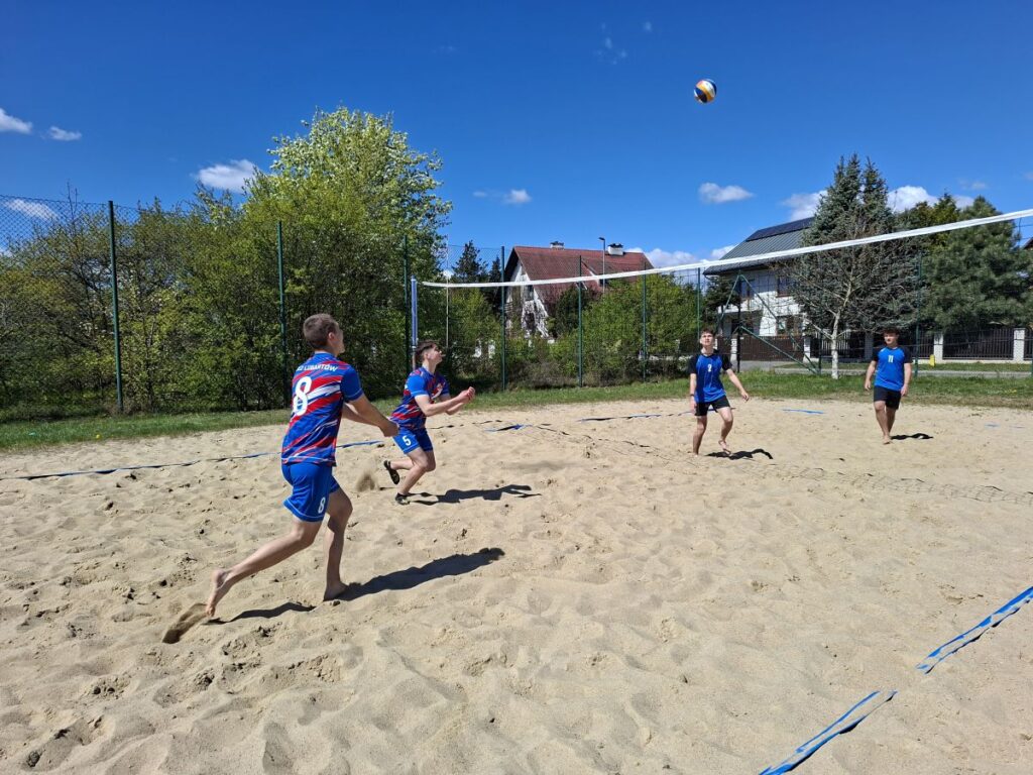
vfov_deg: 58.9
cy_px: 388
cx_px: 516
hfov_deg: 73.9
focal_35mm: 23
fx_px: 686
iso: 50
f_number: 1.8
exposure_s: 1/1938
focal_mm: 5.54
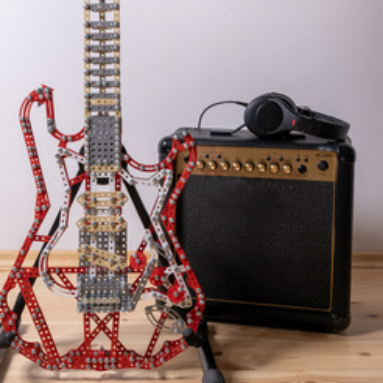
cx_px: 158
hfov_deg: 30.5
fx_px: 701
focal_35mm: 56
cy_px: 101
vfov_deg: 30.1
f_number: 13
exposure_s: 1/125
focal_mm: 36
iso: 500
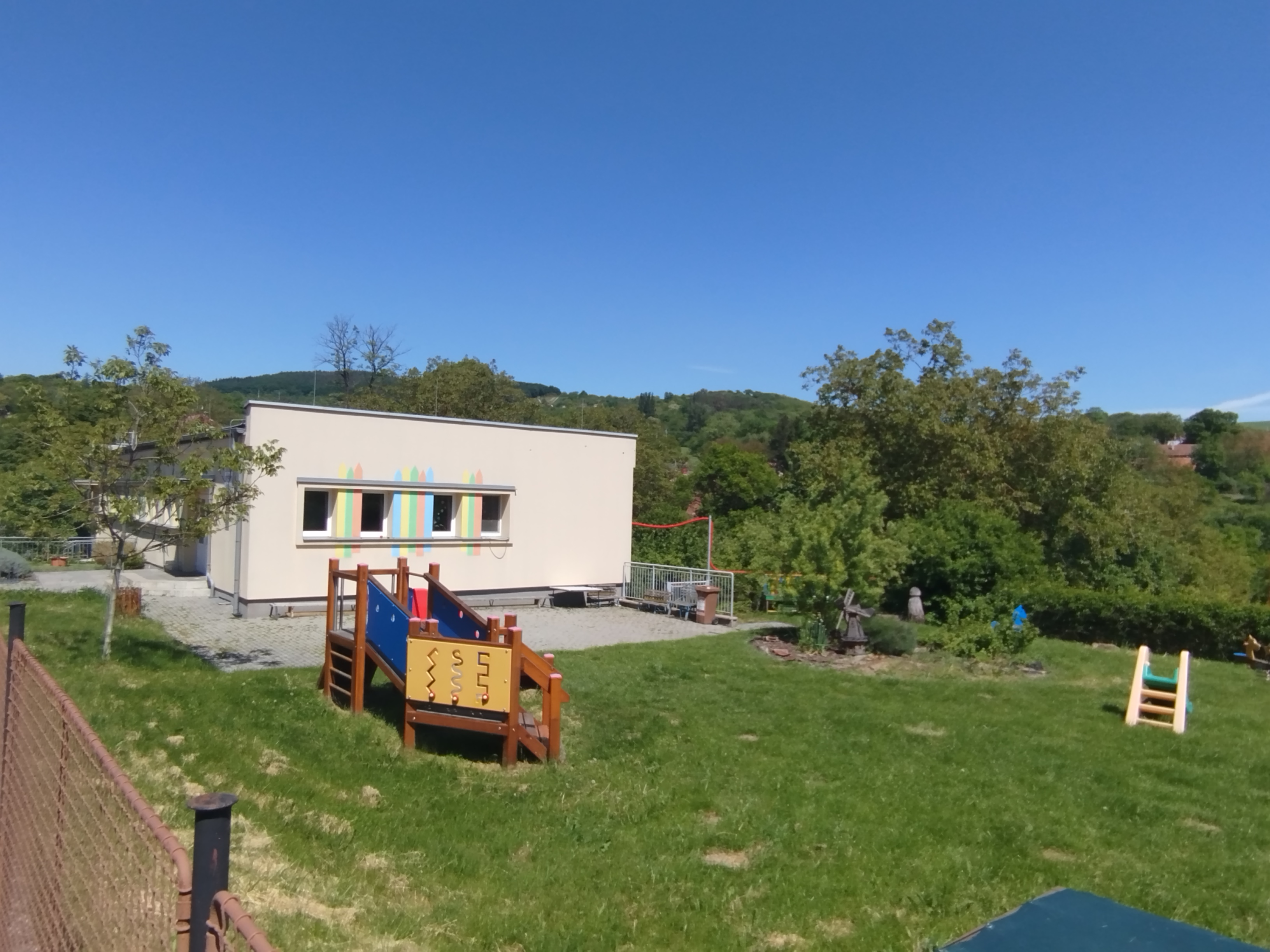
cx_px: 635
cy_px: 476
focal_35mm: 21
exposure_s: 1/1509
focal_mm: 1.65
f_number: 2.2
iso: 50
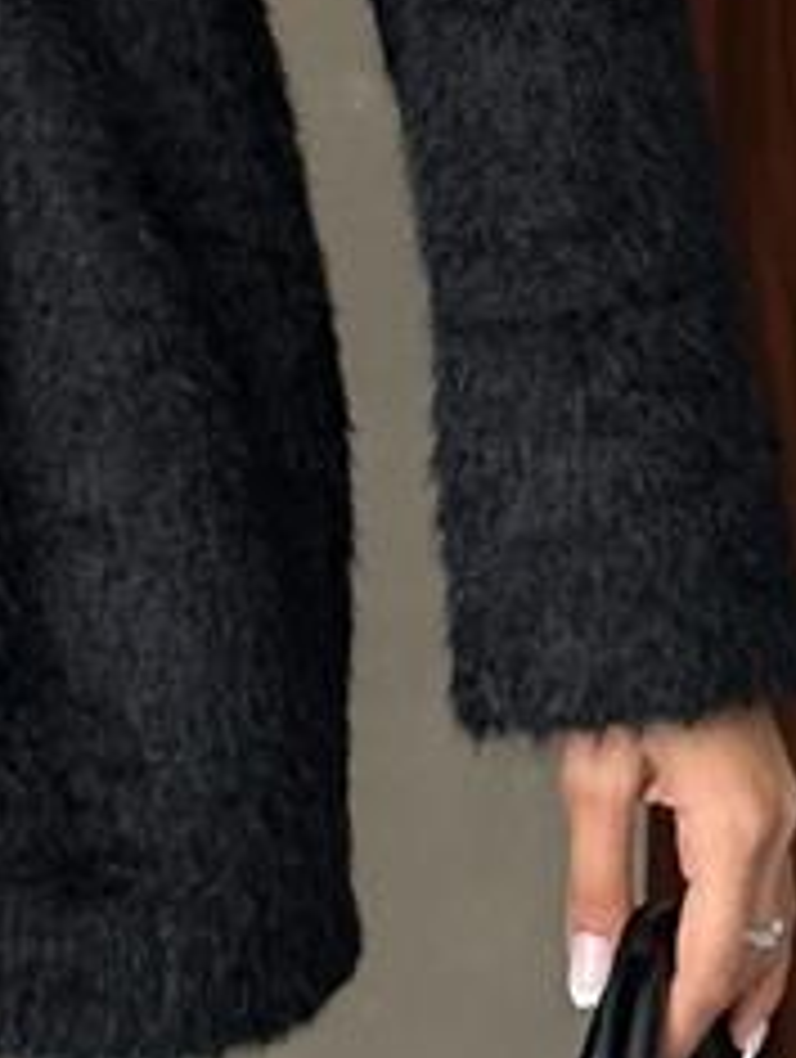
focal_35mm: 261
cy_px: -936
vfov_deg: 7.3
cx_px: -328
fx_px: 7981
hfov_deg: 5.7
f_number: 1.78
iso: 80
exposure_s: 1/112
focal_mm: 6.86
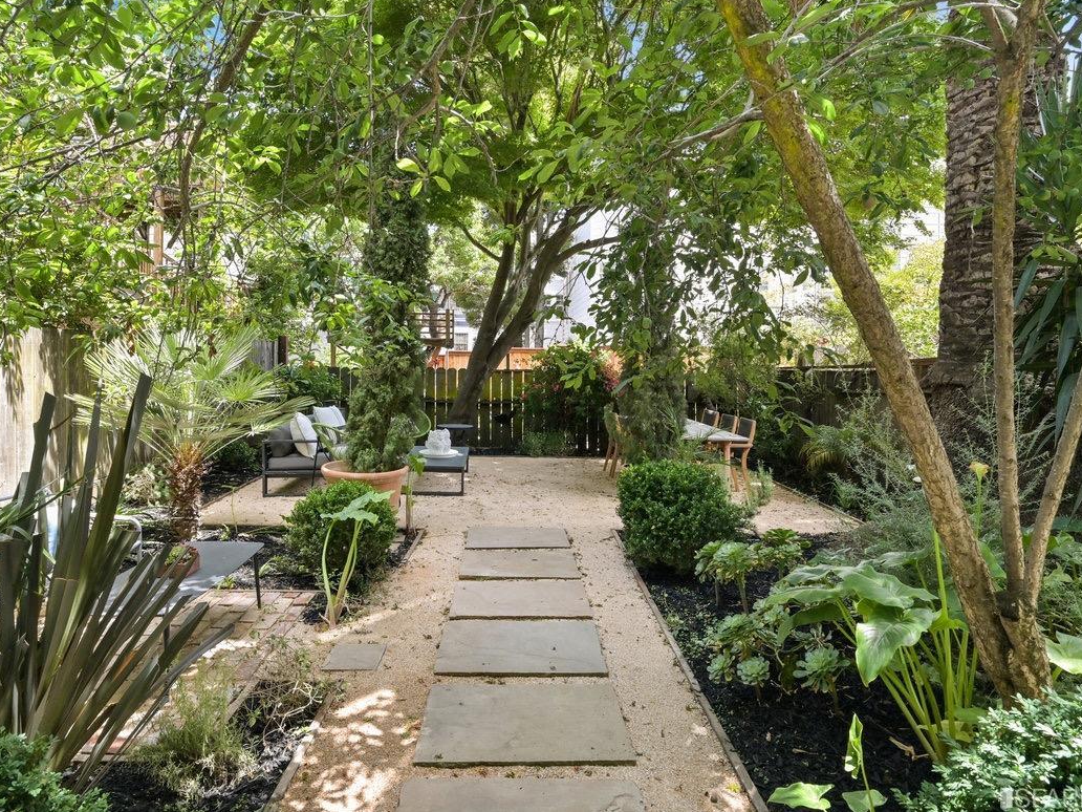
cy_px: 396
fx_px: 611
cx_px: 507
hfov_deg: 82.9
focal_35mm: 20
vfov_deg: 67.1
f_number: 11
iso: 400
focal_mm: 17.5
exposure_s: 1/125
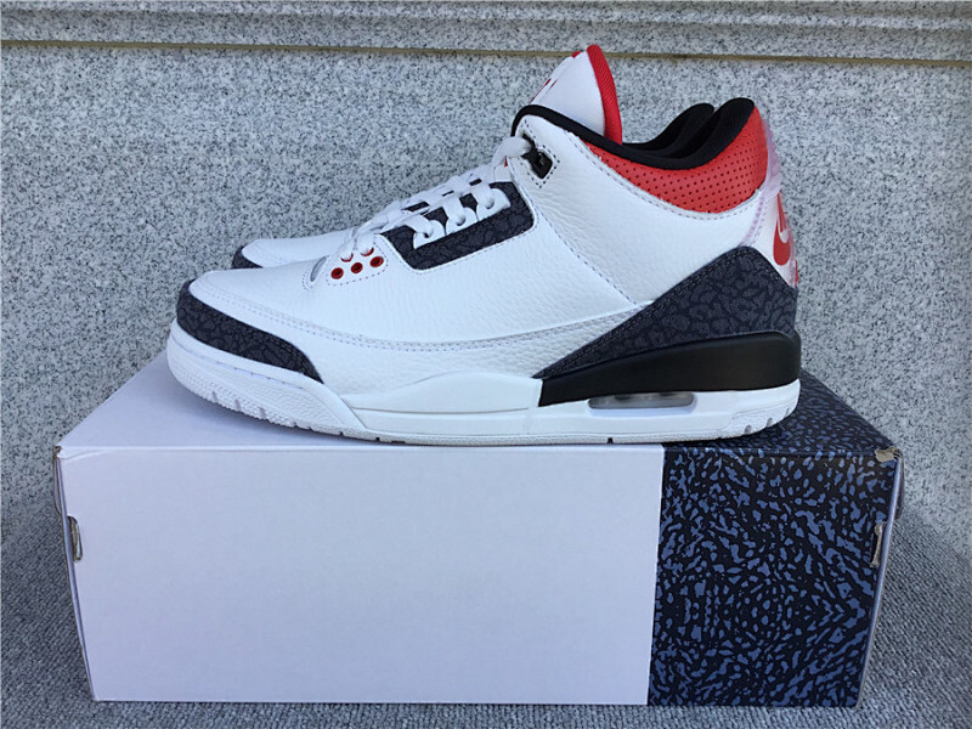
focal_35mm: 31
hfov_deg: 58.4
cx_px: 486
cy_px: 364
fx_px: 870
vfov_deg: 45.4
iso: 25
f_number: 2.4
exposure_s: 1/314
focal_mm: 3.3
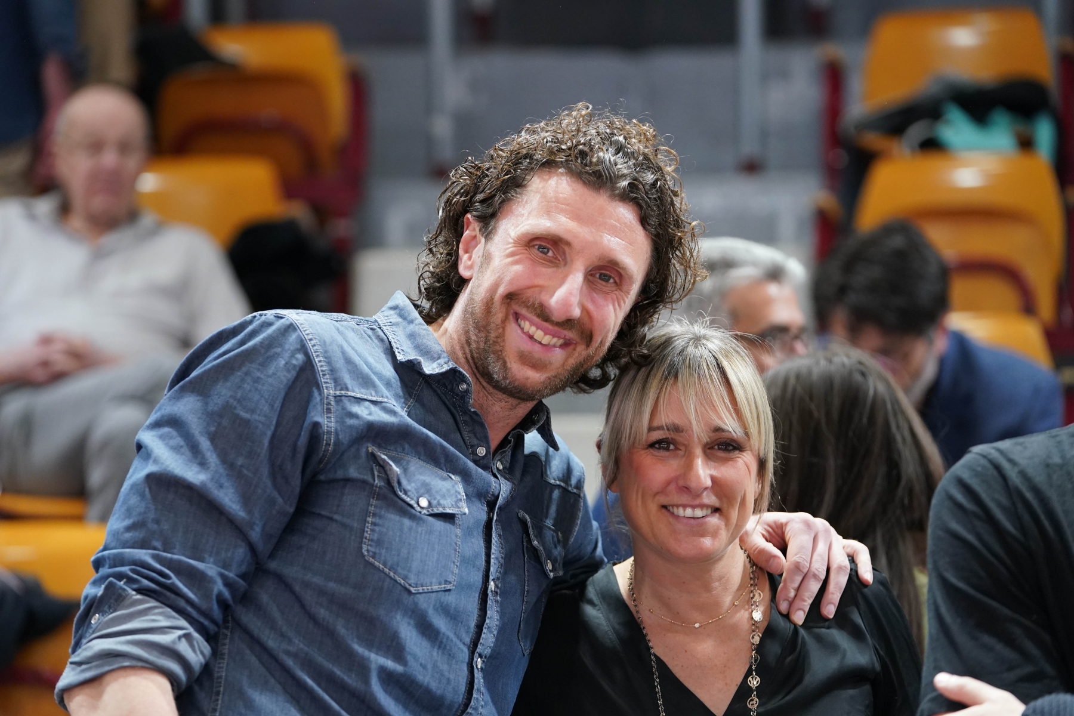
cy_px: 358
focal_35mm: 131
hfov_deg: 15.6
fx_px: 3908
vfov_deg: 10.5
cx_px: 537
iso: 3200
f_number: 3.5
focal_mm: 131
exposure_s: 1/400
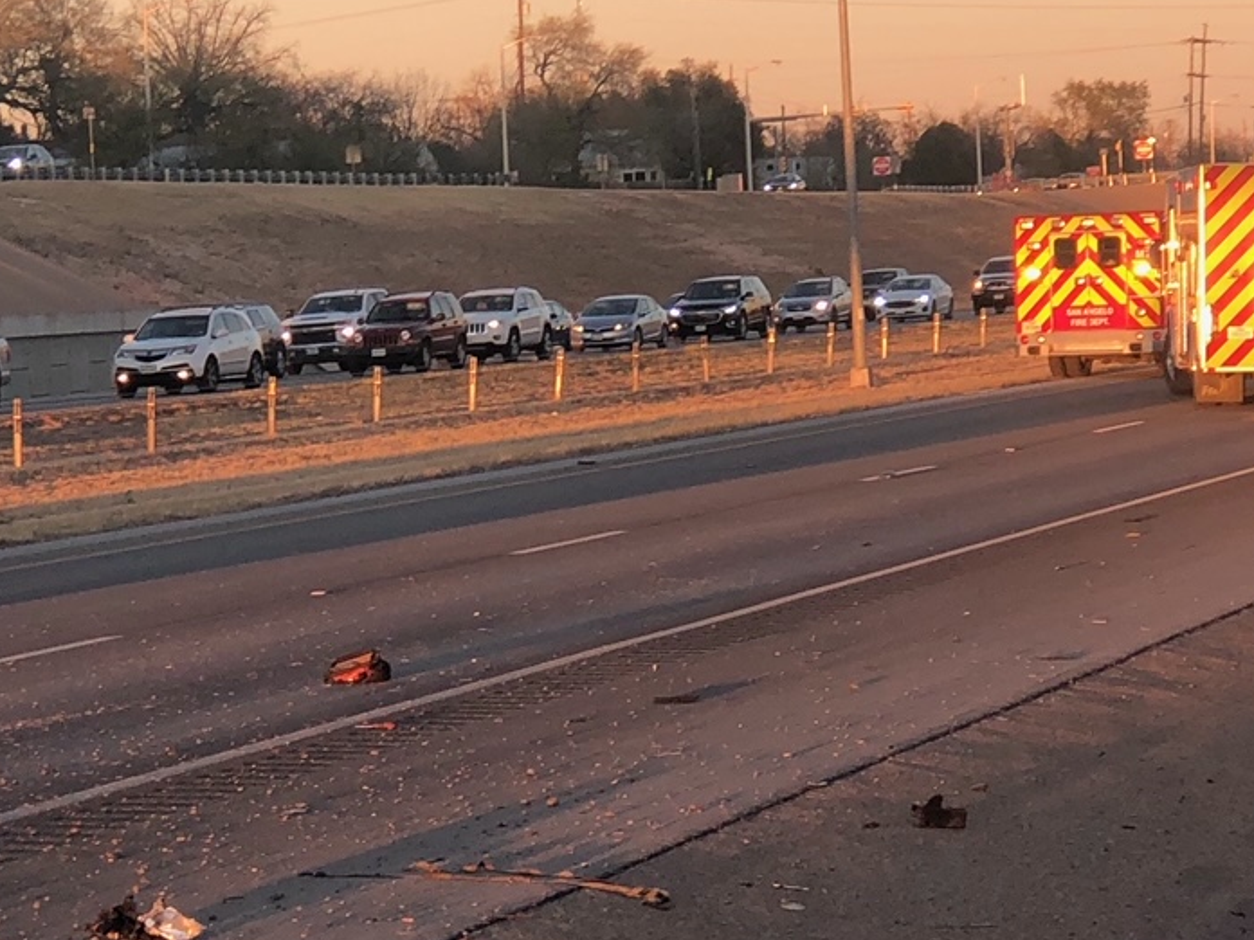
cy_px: 679
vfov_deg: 9.0
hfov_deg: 12.0
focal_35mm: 165
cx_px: 474
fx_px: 5977
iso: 25
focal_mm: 6.6
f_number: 2.8
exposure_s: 1/121
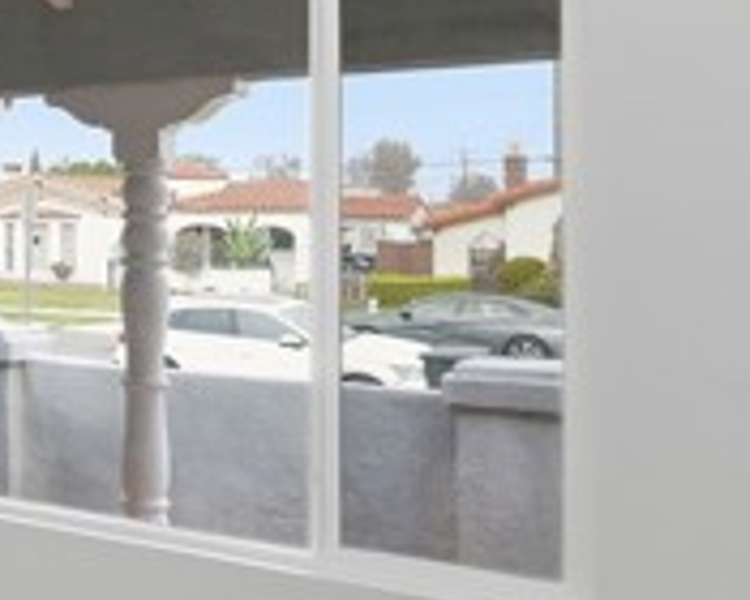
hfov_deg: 25.6
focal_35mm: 55
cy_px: 210
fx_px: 1221
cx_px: -373
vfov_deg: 27.5
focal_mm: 16
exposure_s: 1/50
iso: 250
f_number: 9
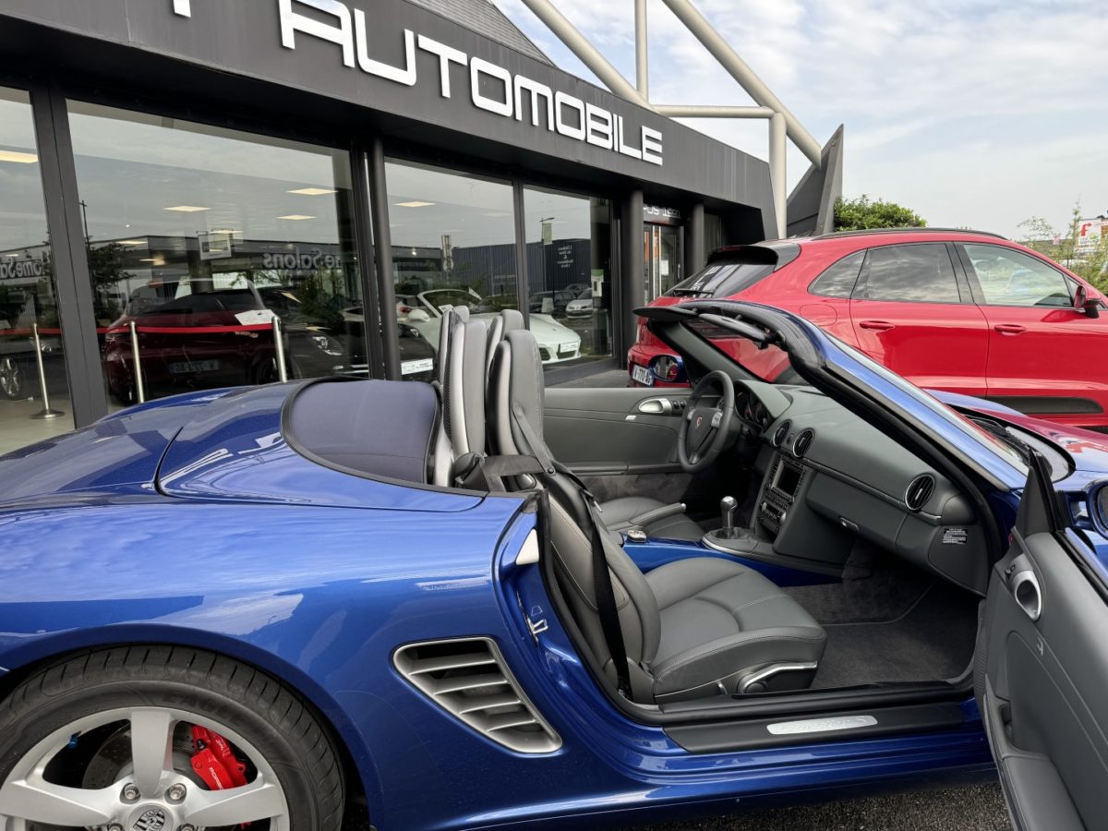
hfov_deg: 71.6
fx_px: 768
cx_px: 554
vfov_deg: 56.8
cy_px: 416
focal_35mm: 24
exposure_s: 1/723
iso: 80
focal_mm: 6.76
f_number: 1.78
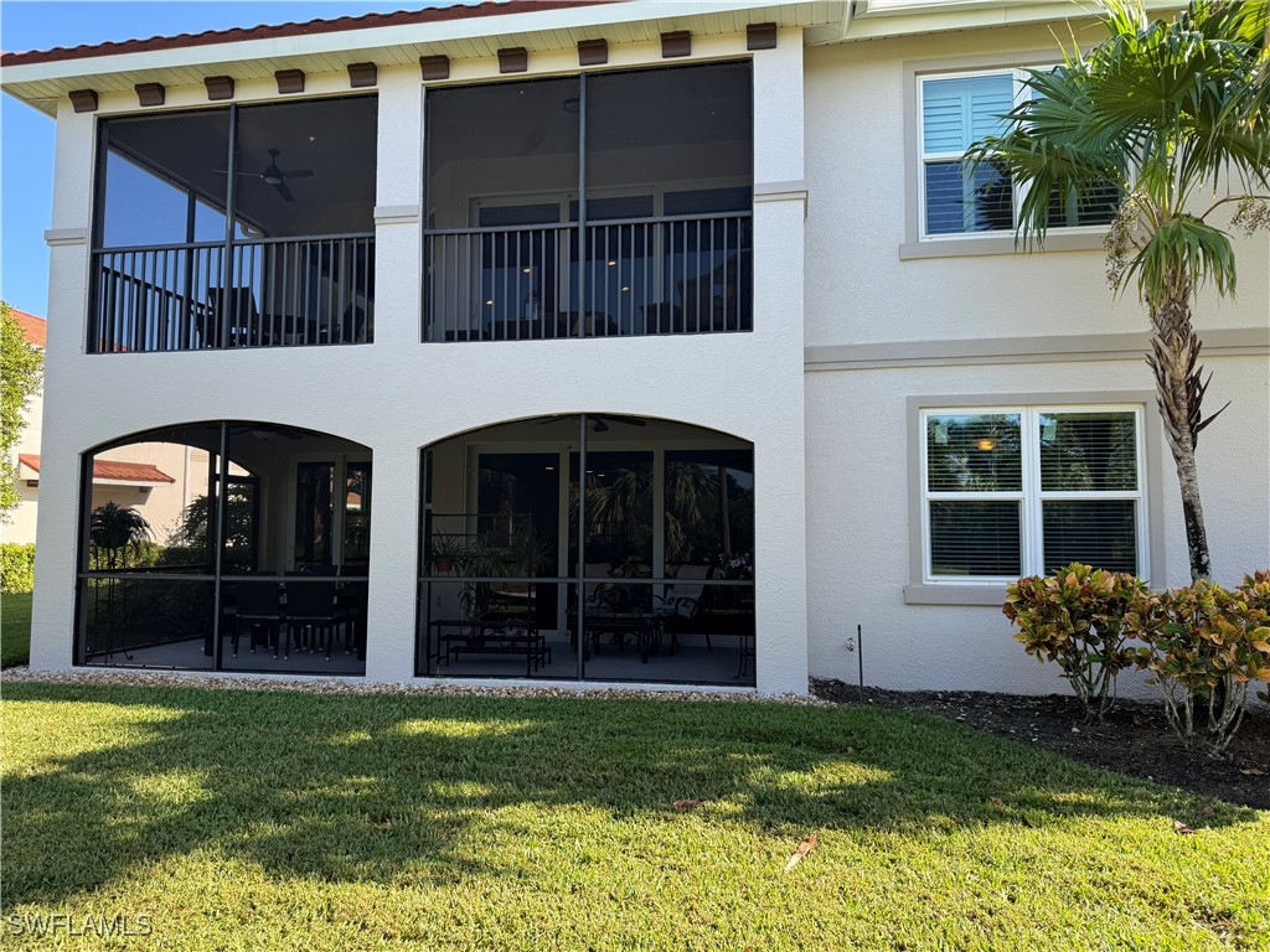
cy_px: 476
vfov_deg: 56.8
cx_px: 635
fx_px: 881
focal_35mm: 24
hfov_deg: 71.6
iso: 80
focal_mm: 6.76
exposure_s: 1/756
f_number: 1.78
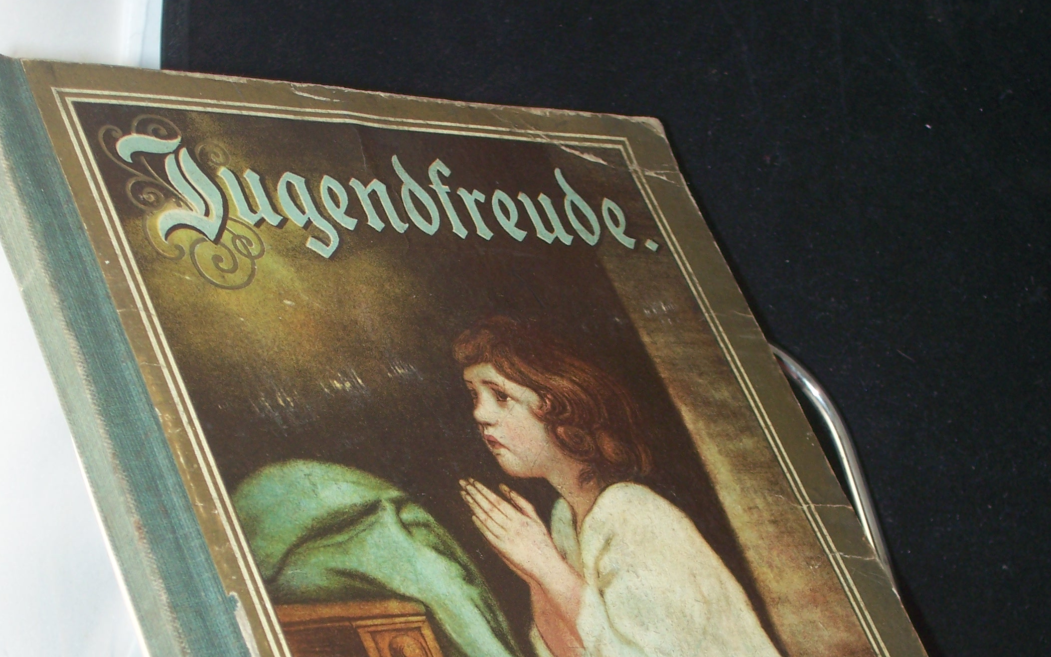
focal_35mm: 94
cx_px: 523
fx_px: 2692
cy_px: 606
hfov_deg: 22.1
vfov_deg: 13.8
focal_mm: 11
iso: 80
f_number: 3.6
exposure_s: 1/80
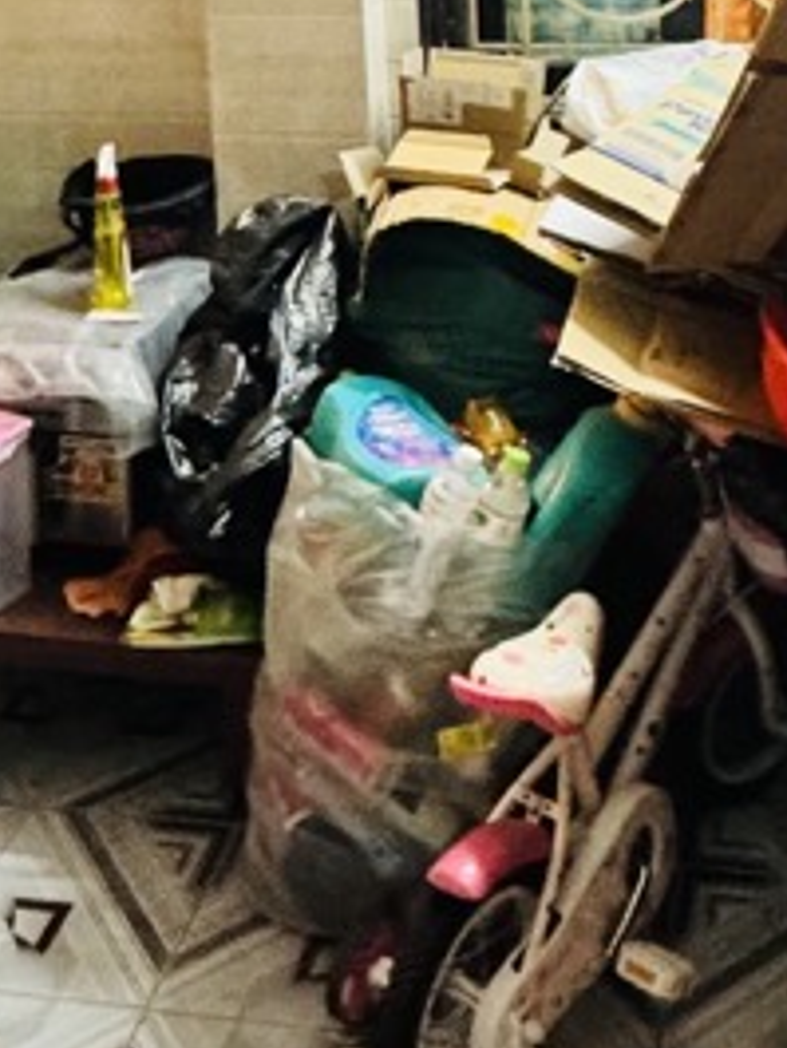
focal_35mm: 54
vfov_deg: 30.2
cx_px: 538
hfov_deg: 26.9
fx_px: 1636
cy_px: -214
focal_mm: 2.22
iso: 800
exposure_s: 1/50
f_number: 2.2
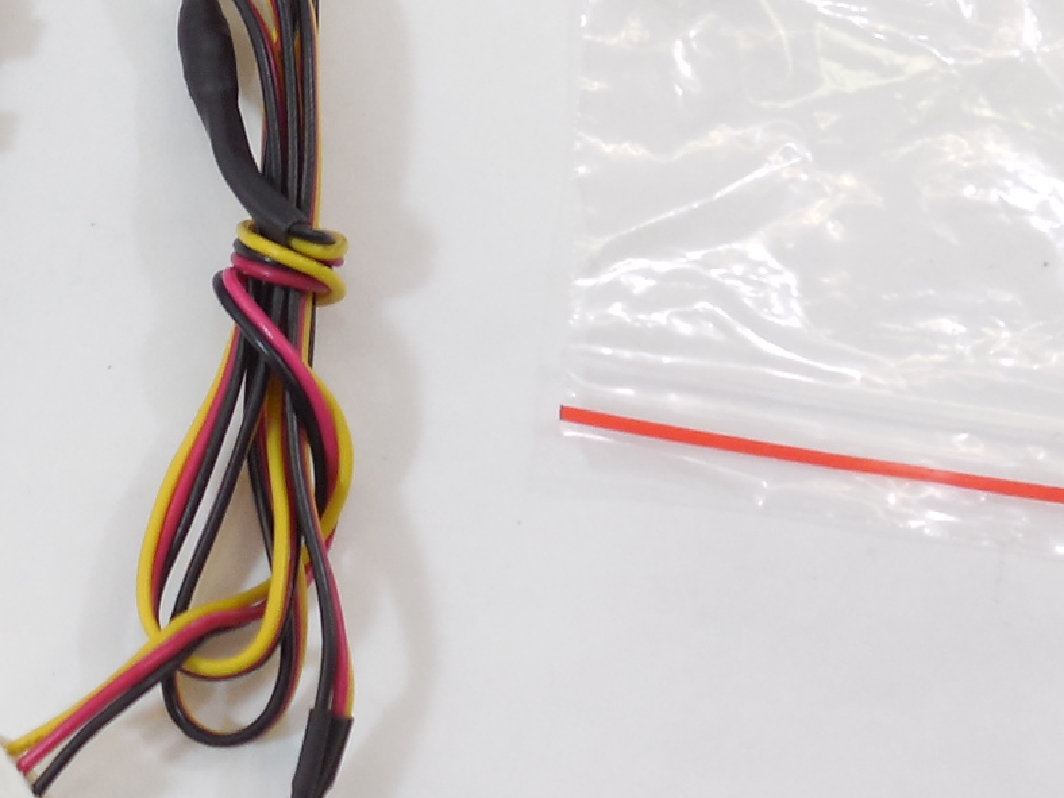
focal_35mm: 75
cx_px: -171
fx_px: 2305
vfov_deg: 18.8
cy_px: -92
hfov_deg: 23.9
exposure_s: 1/40
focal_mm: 4.6
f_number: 3.5
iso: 125
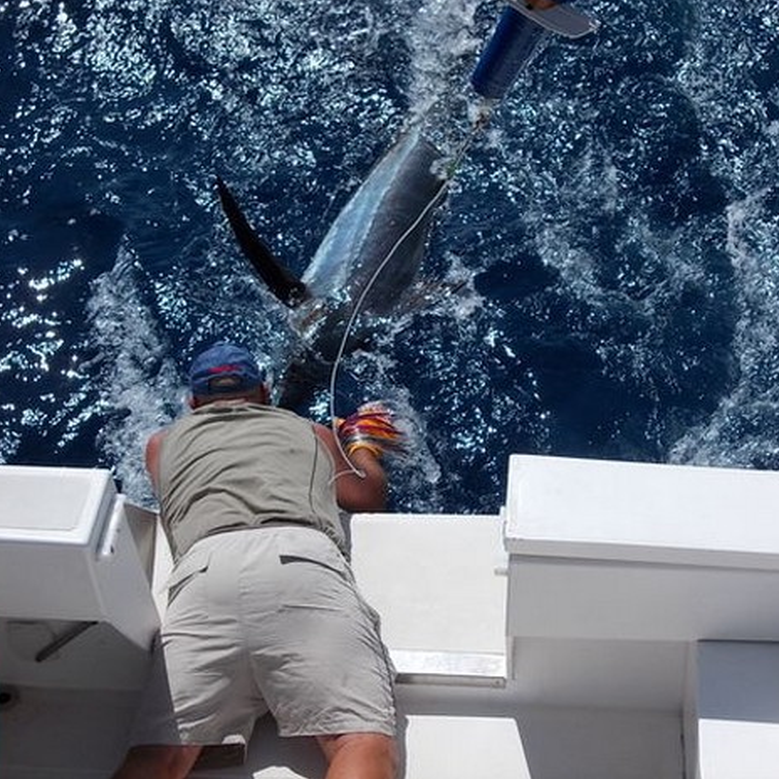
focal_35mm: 72
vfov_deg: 24.0
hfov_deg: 24.0
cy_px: 384
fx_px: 1833
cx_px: 455
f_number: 4
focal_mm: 8.5
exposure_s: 1/1250
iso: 80
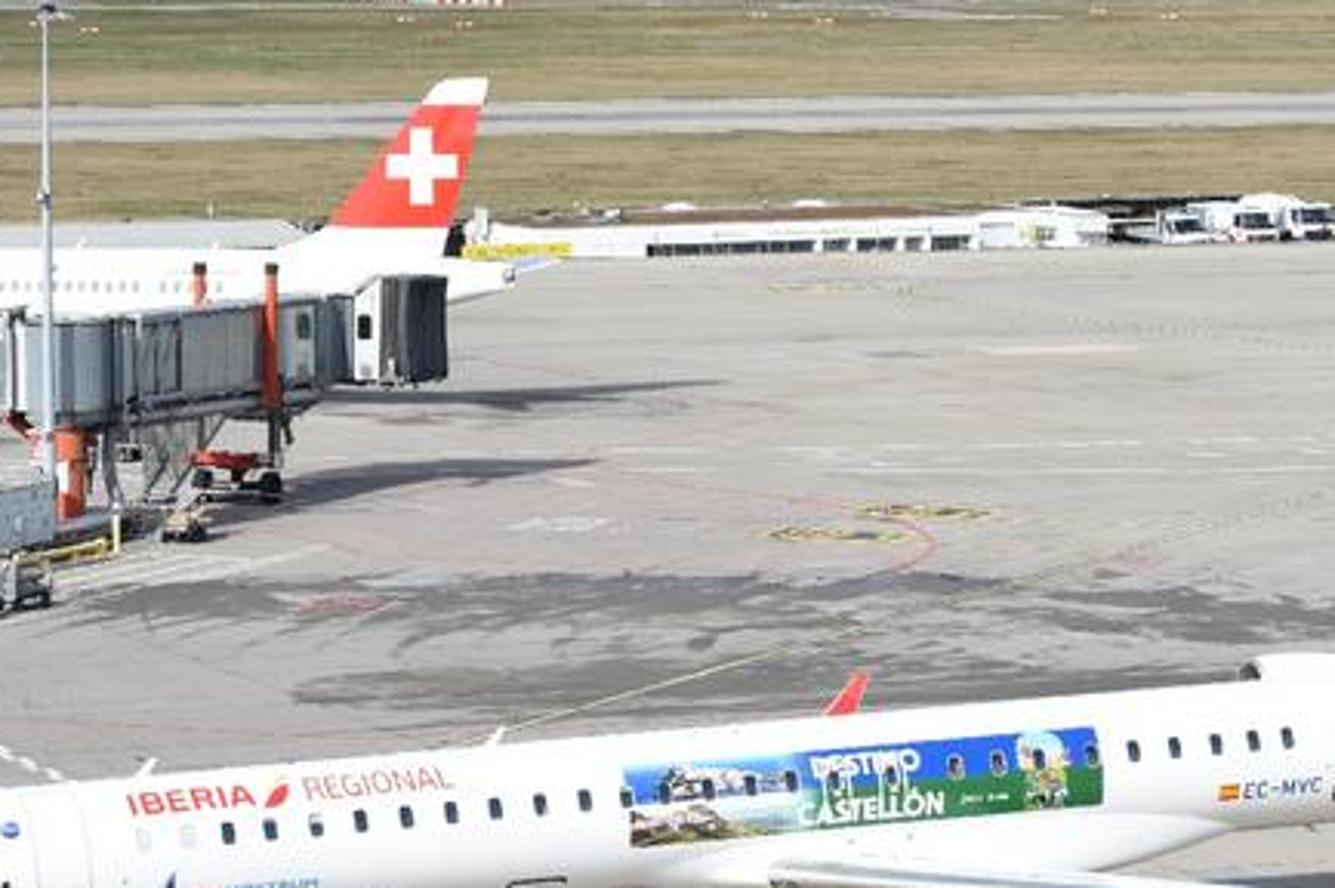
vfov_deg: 8.0
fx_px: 6373
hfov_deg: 11.9
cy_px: 621
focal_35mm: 172
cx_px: 842
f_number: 7.1
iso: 200
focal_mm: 62
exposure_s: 1/1000
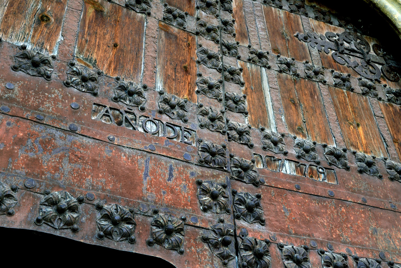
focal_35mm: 46
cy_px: 134
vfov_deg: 29.3
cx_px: 200
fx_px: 513
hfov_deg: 42.7
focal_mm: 46
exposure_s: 1/250
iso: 800
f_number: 8
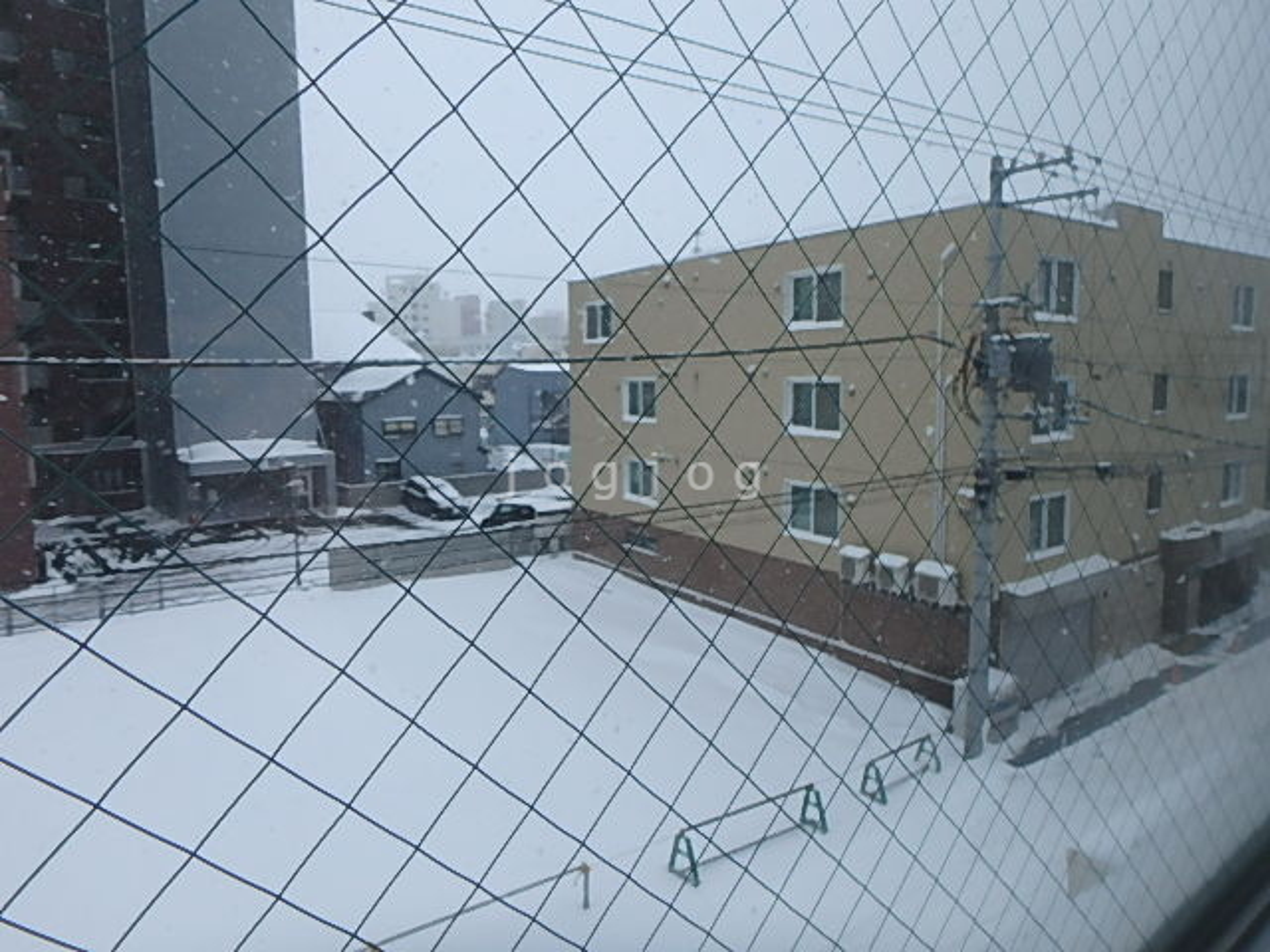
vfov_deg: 63.4
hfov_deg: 79.0
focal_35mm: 21
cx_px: 635
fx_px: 770
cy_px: 476
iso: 125
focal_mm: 3.7
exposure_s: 1/640
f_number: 3.5
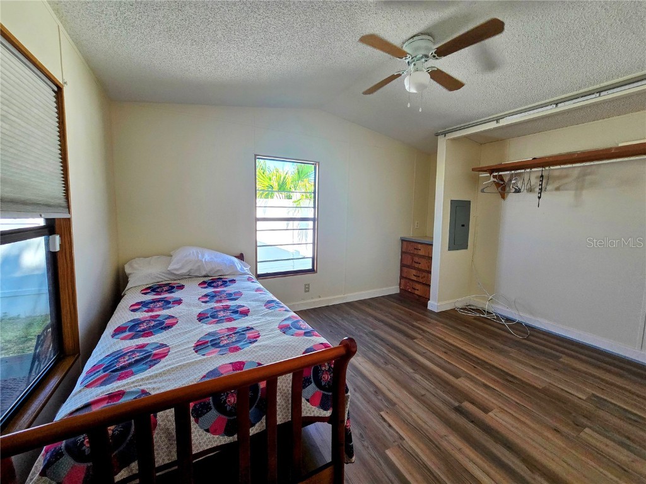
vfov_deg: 89.9
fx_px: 243
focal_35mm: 13
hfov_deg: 106.2
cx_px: 323
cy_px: 242
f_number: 2.2
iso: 160
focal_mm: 2.2
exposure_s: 1/359
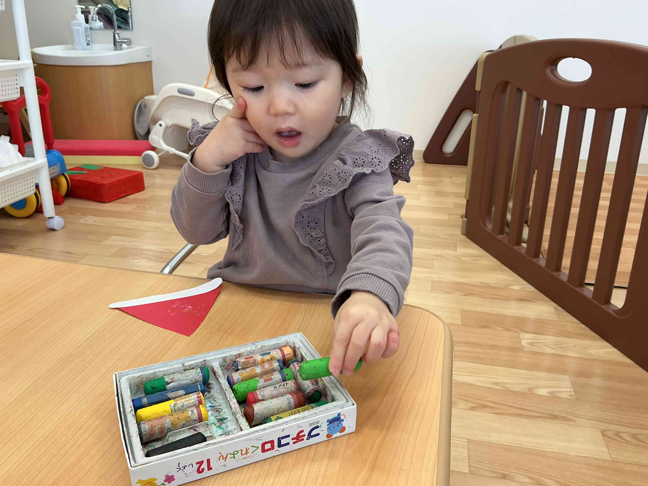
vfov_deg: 48.2
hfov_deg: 61.7
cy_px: 243
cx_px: 324
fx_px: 543
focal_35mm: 29
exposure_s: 1/60
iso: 32
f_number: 1.8
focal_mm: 3
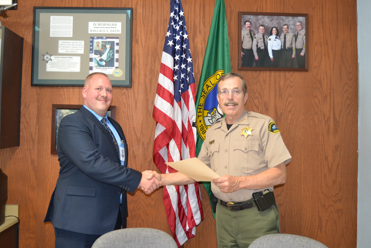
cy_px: 122
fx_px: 350
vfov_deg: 38.9
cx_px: 181
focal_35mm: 34
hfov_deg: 55.8
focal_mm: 22
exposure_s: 1/60
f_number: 3.5
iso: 1800
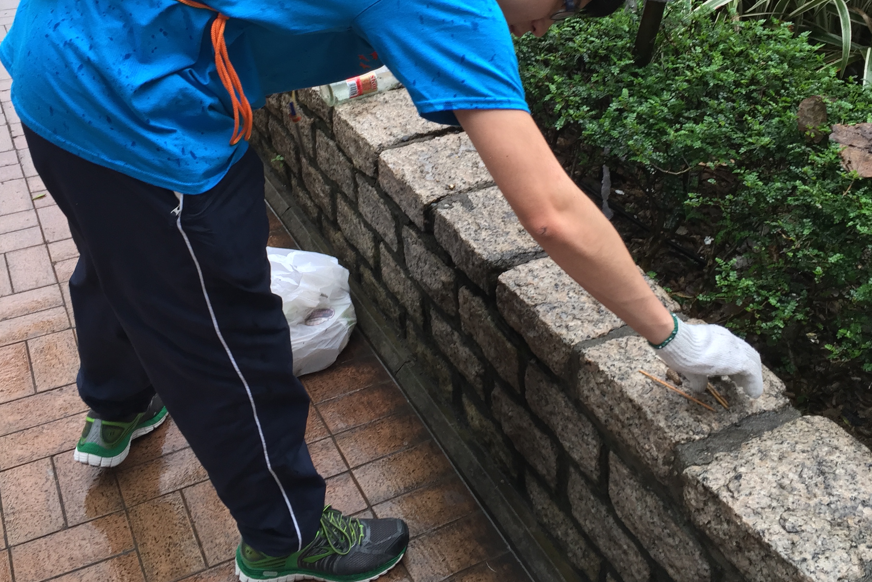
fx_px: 993
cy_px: 140
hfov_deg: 47.4
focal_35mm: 41
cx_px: 442
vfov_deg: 32.0
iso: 40
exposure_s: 1/100
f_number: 2.2
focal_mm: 4.15
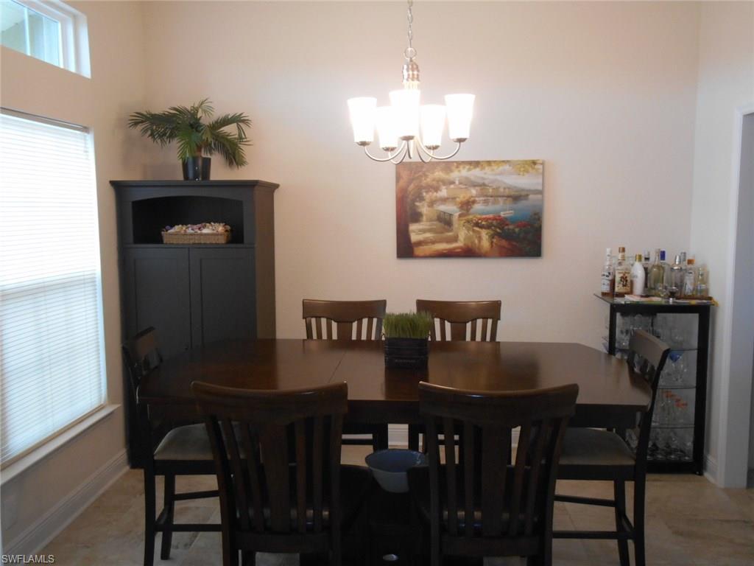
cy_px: 283
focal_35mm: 31
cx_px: 377
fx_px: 675
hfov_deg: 58.4
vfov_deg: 45.4
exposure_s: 1/30
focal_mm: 5.5
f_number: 3.6
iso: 320
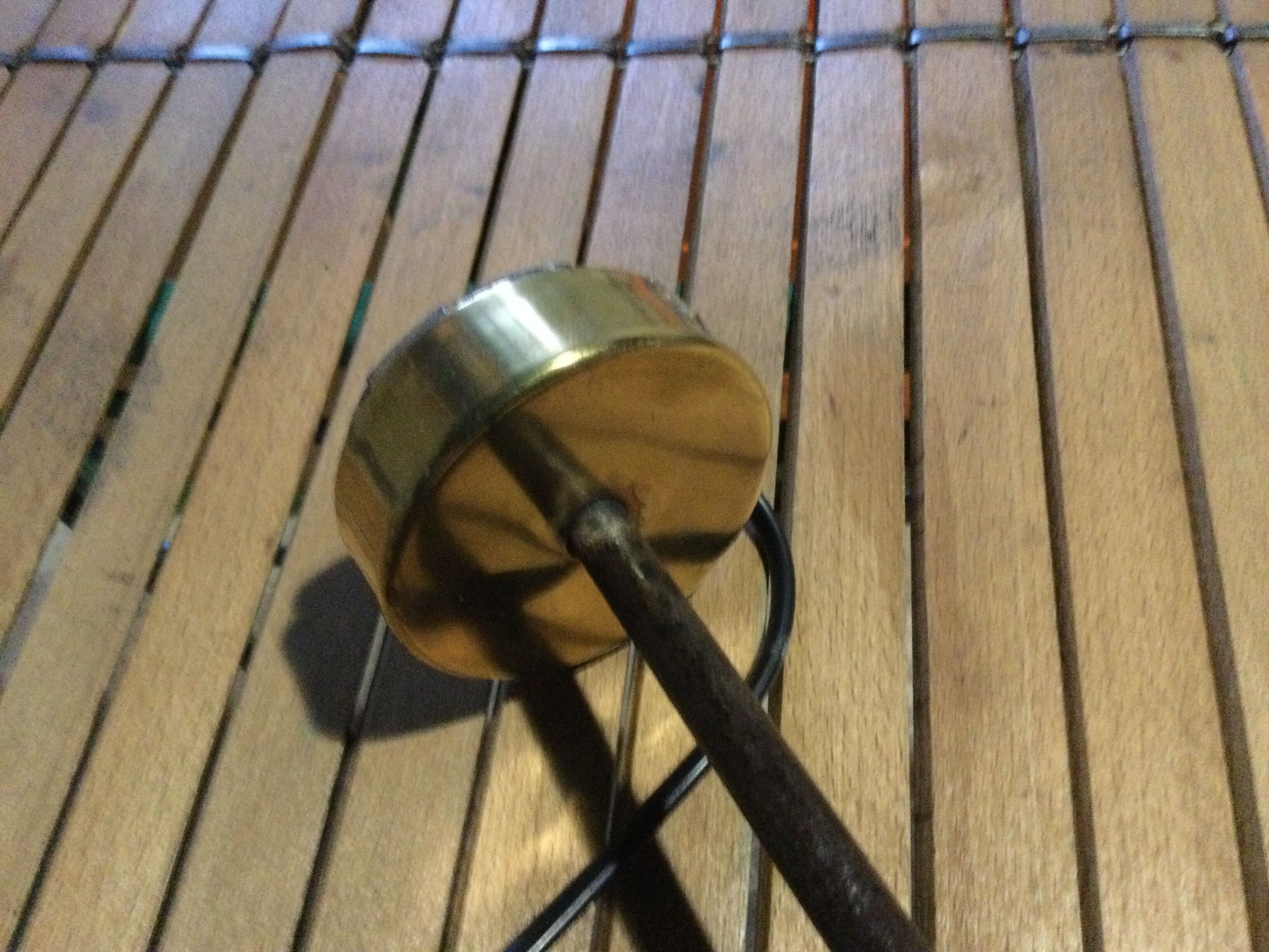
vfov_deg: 45.4
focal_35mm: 31
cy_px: 476
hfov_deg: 58.4
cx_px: 634
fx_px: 1136
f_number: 2.4
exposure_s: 1/17
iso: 800
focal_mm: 3.3
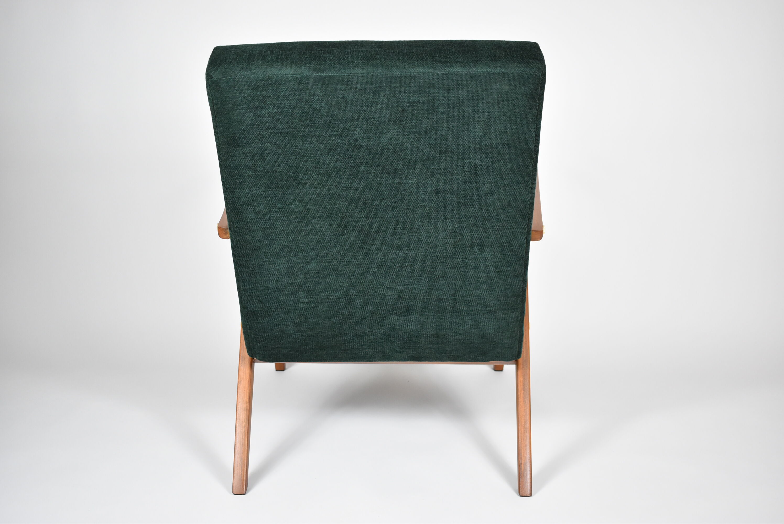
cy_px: 262
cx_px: 392
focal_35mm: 39
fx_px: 850
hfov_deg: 49.5
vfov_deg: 34.3
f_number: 4
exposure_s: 1/125
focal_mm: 26
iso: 1250
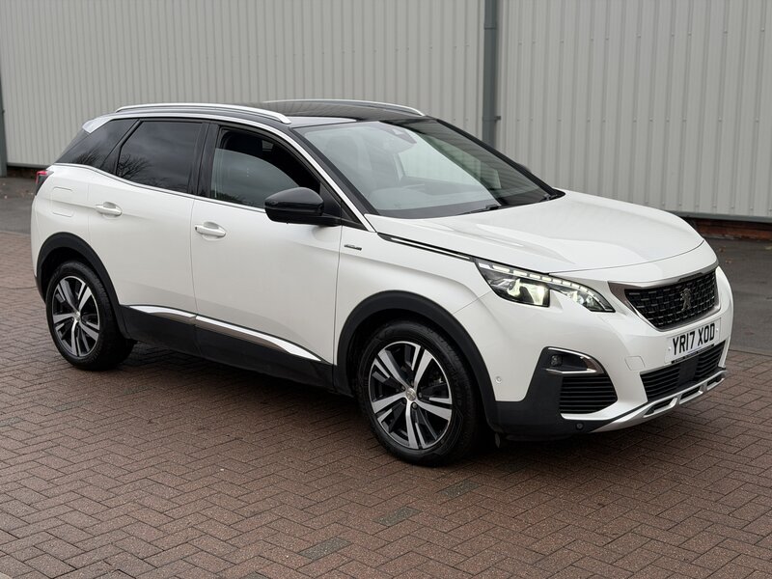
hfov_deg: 39.7
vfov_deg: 30.3
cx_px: 386
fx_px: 1070
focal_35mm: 48
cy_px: 290
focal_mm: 6.76
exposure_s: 1/121
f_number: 1.78
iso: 50
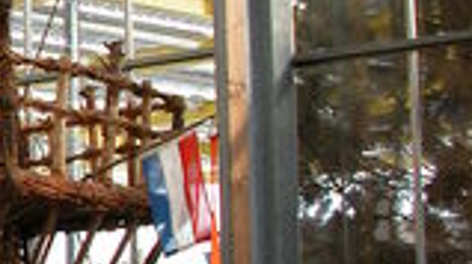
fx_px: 1750
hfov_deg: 14.5
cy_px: -18
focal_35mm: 140
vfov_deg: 8.6
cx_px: -187
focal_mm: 8.9
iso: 100
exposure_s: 1/87.6
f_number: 3.5
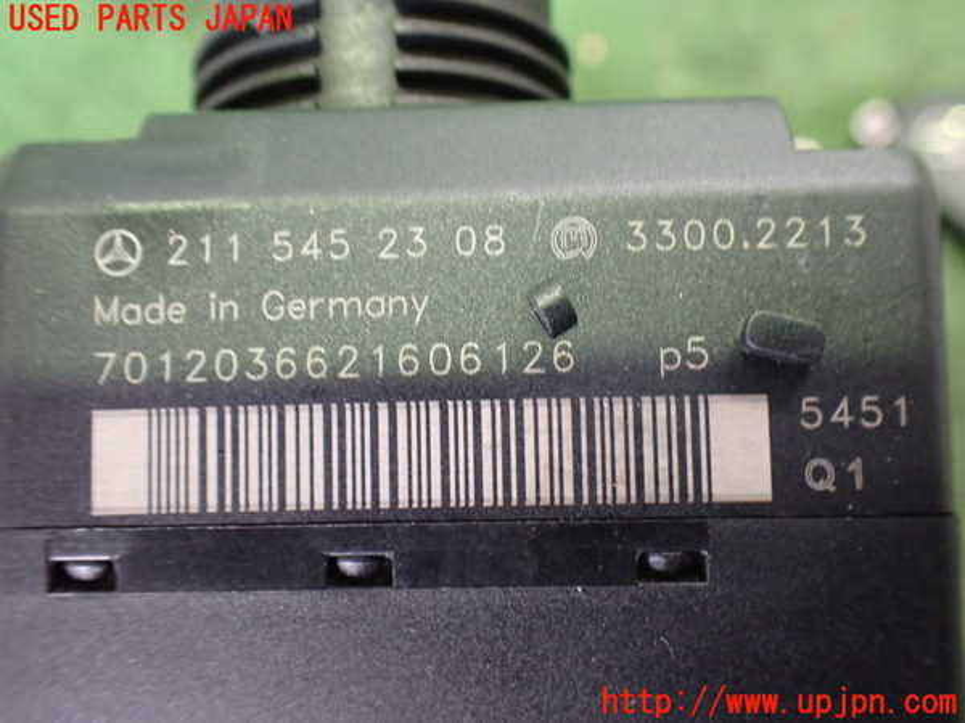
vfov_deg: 46.8
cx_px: 482
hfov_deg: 60.0
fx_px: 836
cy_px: 362
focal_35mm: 30
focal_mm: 5.4
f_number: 2.3
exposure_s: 1/30
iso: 1000
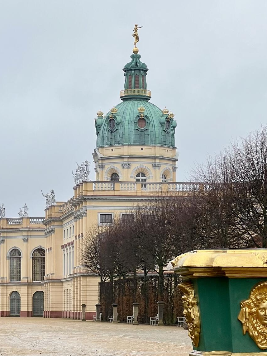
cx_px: 126
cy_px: 298
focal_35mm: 138
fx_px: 1419
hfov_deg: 10.7
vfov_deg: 14.2
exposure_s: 1/99
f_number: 2.8
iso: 32
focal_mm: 9
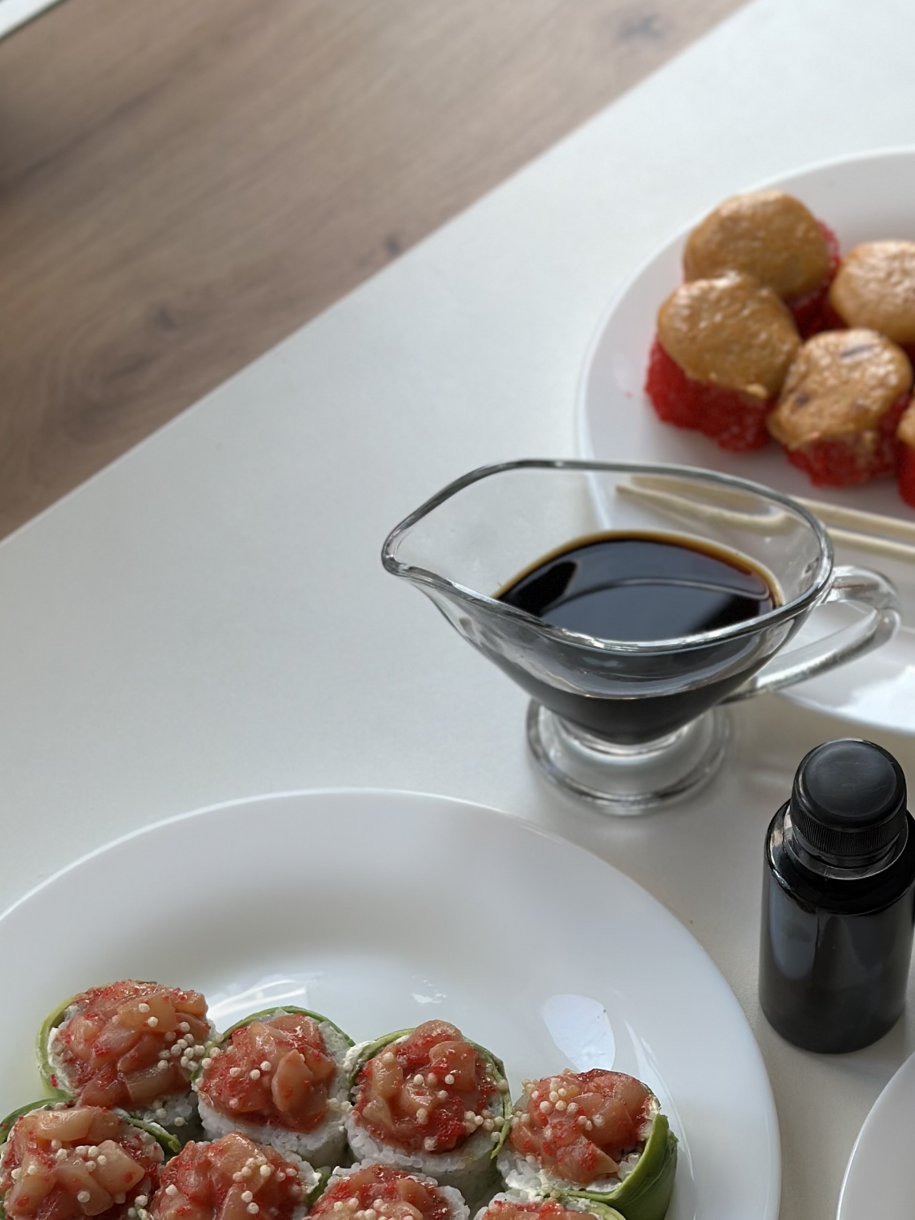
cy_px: 1032
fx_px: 2995
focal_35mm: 85
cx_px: 805
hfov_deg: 17.1
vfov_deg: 22.6
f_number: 1.78
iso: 64
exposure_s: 1/121
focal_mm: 6.86
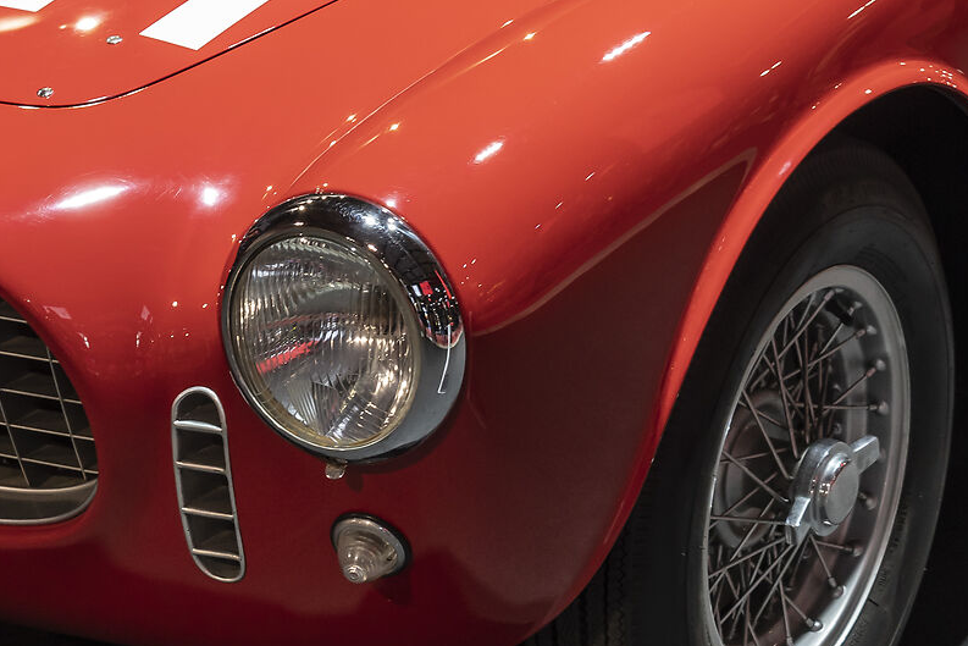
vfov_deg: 11.3
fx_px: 3254
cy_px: 136
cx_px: 427
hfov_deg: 16.9
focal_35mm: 121
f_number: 5.6
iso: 640
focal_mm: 40
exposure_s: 1/30
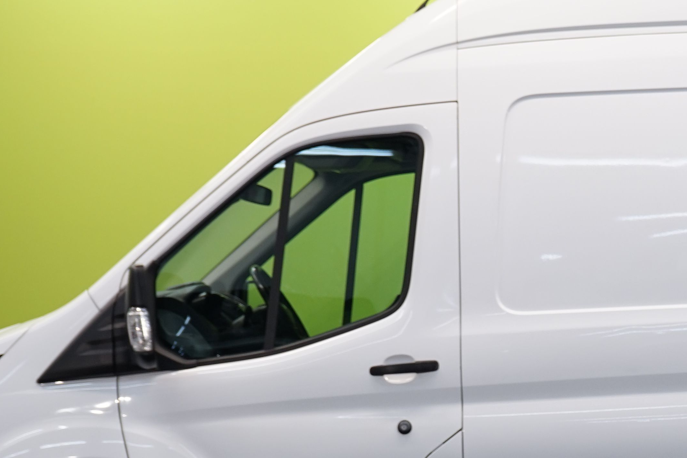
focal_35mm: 166
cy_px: 386
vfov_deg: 8.2
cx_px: 737
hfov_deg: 12.2
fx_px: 3168
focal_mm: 59
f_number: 6.3
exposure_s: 1/25
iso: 320
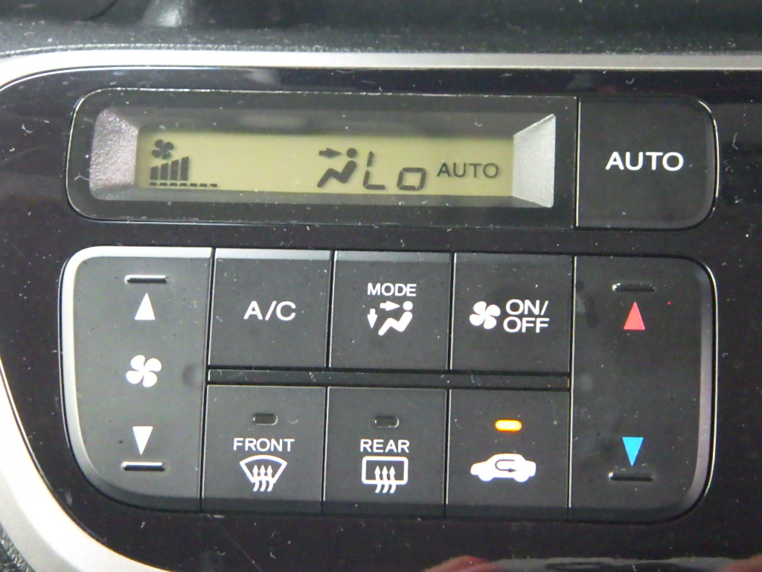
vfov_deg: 10.6
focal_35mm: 140
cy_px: 286
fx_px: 3082
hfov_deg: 14.1
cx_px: 381
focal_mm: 25
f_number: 5.5
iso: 1600
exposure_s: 1/125
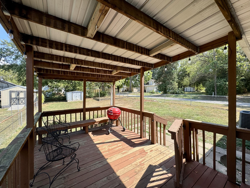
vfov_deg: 85.7
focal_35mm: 14
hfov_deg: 102.1
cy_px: 94
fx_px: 101
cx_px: 125
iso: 50
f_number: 2.2
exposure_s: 1/587
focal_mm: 2.22
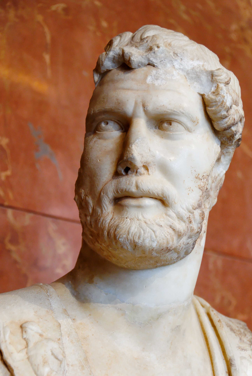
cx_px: 126
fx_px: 879
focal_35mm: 84
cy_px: 188
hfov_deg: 16.3
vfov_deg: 24.2
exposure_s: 1/13
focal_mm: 56
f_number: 4.8
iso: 500
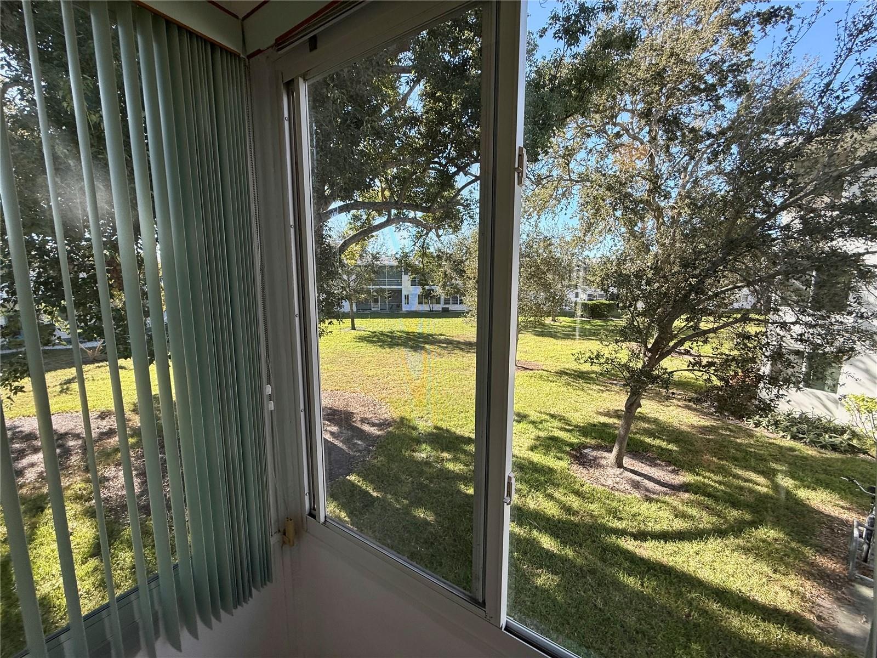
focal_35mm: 14
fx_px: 355
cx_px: 438
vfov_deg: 85.7
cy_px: 329
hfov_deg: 102.1
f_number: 2.2
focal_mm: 2.22
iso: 64
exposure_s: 1/494
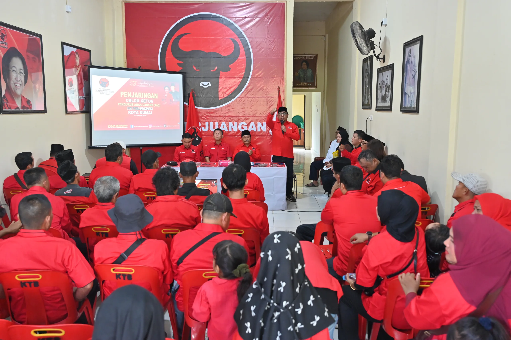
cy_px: 170
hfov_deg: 61.1
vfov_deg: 42.9
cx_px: 256
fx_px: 433
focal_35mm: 30
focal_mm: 30.5
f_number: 4
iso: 2200
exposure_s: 1/125
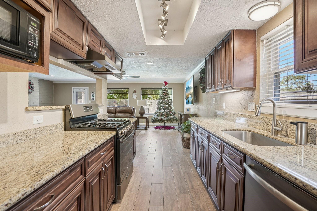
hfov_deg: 96.7
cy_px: 106
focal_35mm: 16
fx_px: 141
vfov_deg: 73.7
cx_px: 158
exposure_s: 1/20
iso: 400
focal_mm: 16
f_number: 8
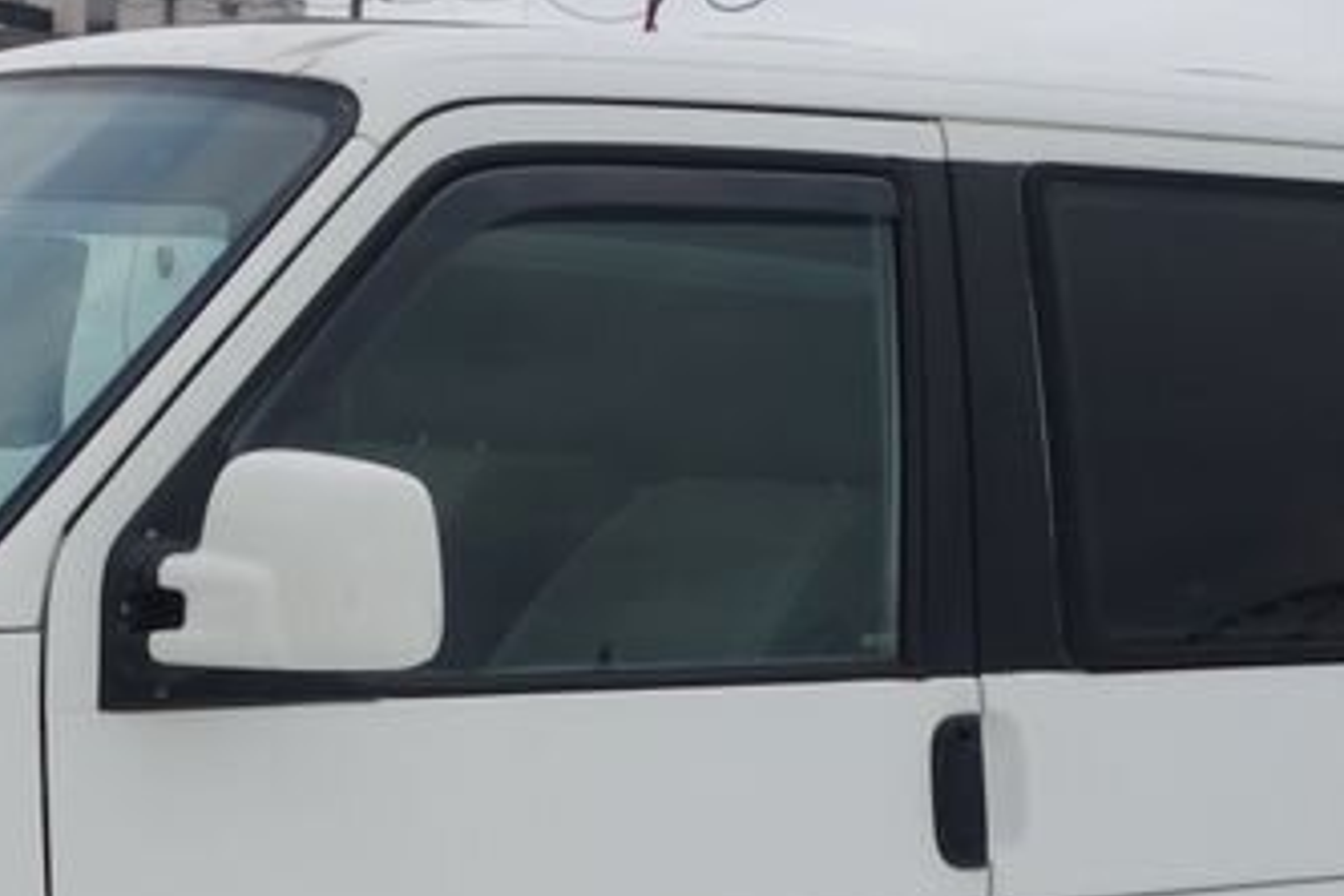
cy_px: 979
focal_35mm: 86
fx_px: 3210
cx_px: 529
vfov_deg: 15.5
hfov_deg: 23.6
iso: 125
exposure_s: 1/125
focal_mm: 10.4
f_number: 5.6
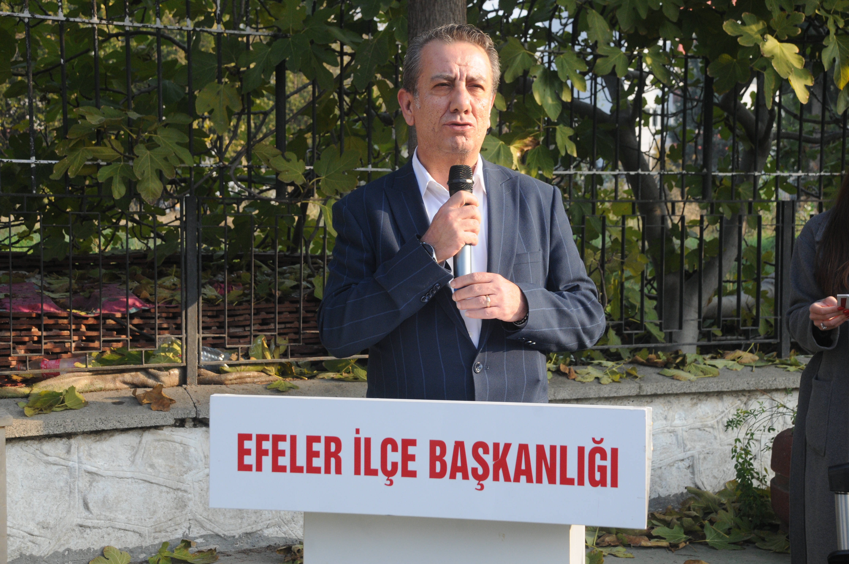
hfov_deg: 35.1
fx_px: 1343
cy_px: 282
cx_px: 424
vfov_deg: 23.7
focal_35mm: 57
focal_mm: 38
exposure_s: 1/250
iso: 500
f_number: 8
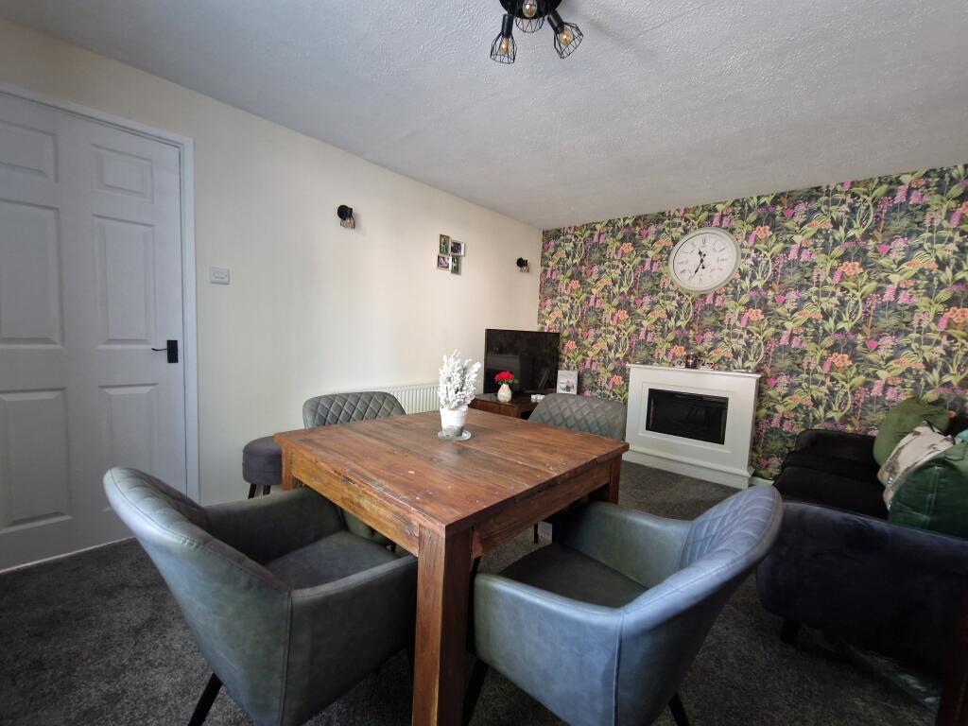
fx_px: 364
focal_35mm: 13
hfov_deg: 106.2
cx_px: 484
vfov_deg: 89.9
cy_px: 363
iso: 640
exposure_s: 1/33
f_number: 2.2
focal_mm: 2.2
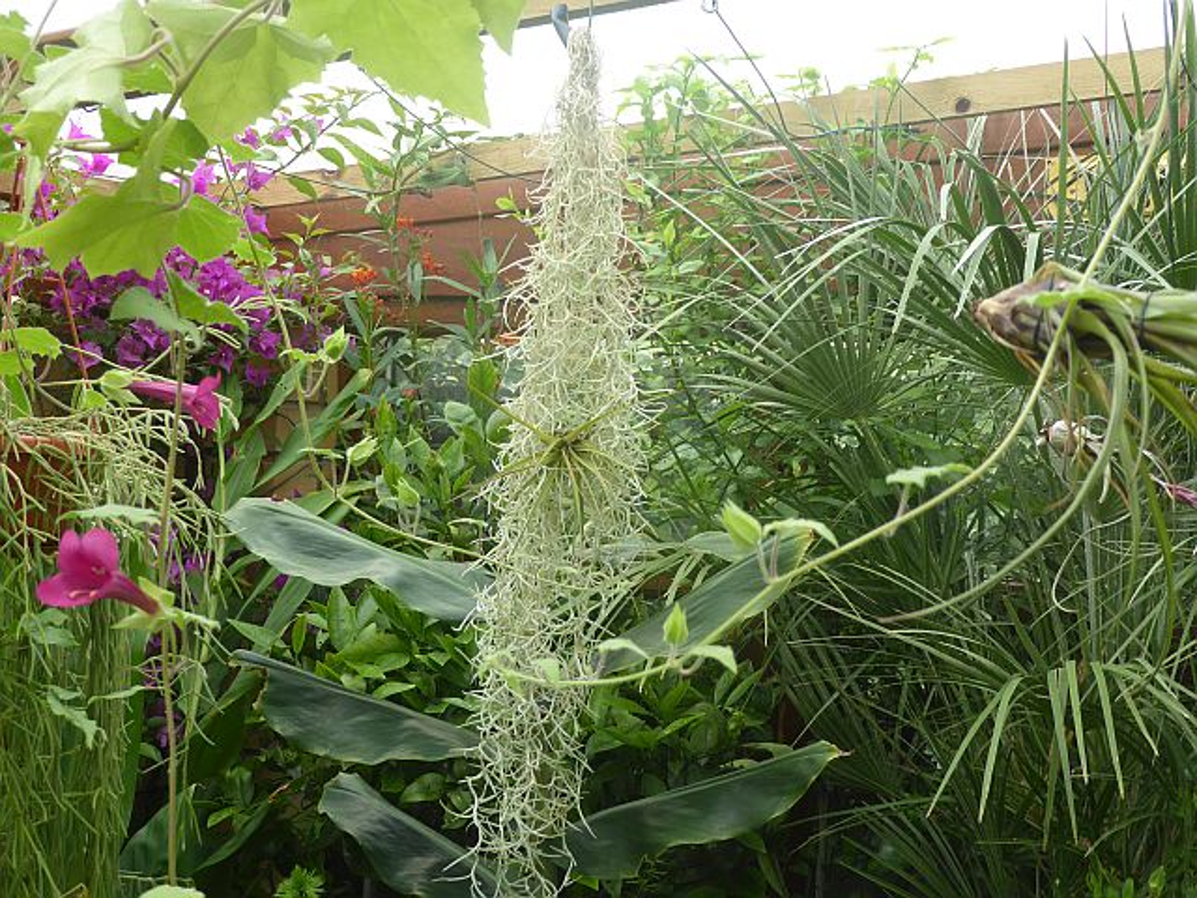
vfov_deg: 29.7
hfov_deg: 38.9
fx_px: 1694
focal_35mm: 49
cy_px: 449
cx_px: 598
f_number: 4
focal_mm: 8.4
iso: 100
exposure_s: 1/60
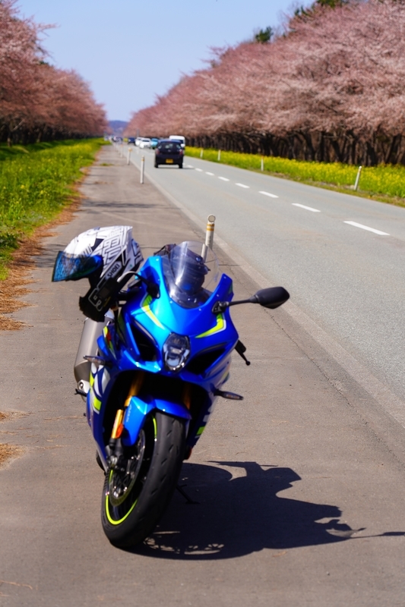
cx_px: 202
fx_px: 1773
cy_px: 304
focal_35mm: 105
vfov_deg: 19.5
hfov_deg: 13.0
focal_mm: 105
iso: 100
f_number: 5.6
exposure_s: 1/500
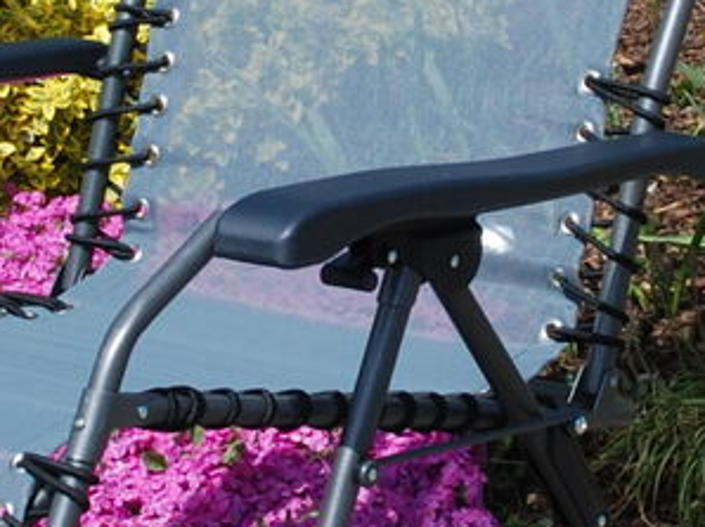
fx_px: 4925
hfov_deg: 8.2
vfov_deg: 6.1
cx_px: 414
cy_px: 112
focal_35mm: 242
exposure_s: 1/250
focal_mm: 26
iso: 100
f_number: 8
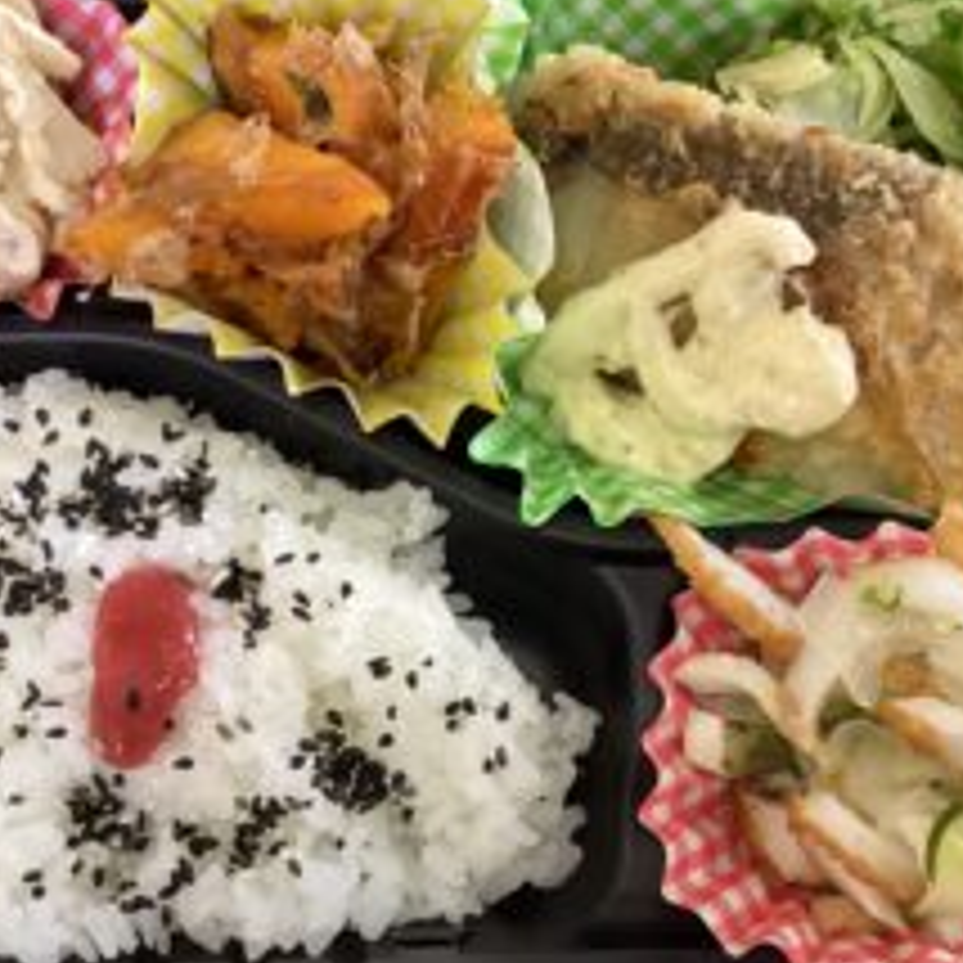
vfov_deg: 35.4
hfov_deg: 35.3
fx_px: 1511
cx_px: 425
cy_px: 470
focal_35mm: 48
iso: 320
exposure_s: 1/50
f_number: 2.4
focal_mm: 3.3
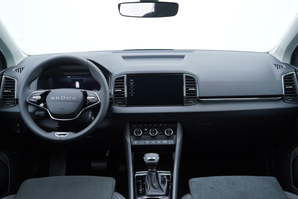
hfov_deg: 53.1
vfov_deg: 36.9
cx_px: 149
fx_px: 298
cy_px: 100
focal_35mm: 36
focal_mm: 24
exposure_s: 1/40
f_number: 2.8
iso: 125
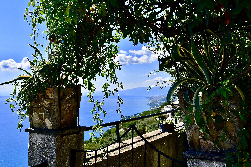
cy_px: 84
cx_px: 126
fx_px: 272
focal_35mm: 39
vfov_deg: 34.2
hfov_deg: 49.6
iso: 200
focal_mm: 26
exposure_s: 1/1250
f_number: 7.1
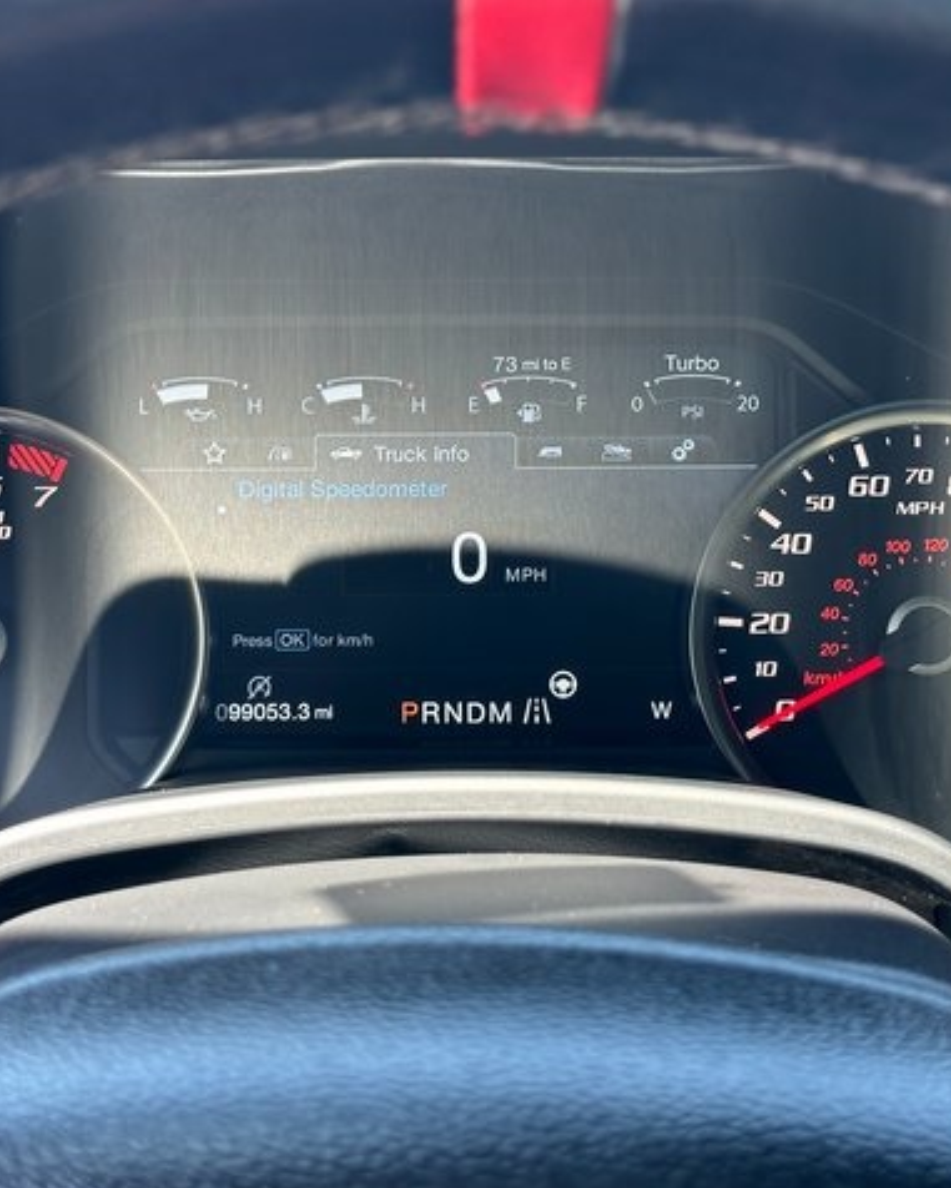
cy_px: 596
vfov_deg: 30.0
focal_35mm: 63
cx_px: 467
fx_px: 2216
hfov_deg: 24.2
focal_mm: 6.86
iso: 64
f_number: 1.78
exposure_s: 1/121
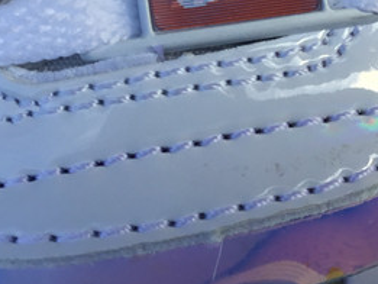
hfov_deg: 18.4
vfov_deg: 13.6
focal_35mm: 107
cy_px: -11
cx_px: 172
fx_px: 1169
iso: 25
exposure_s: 1/401
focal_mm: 3.3
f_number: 2.4
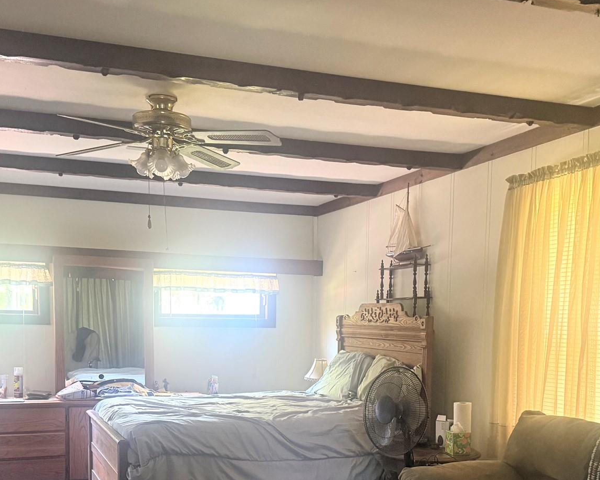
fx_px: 746
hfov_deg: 43.8
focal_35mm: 42
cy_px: 381
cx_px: 302
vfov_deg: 34.6
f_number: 1.78
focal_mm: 6.76
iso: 400
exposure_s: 1/60
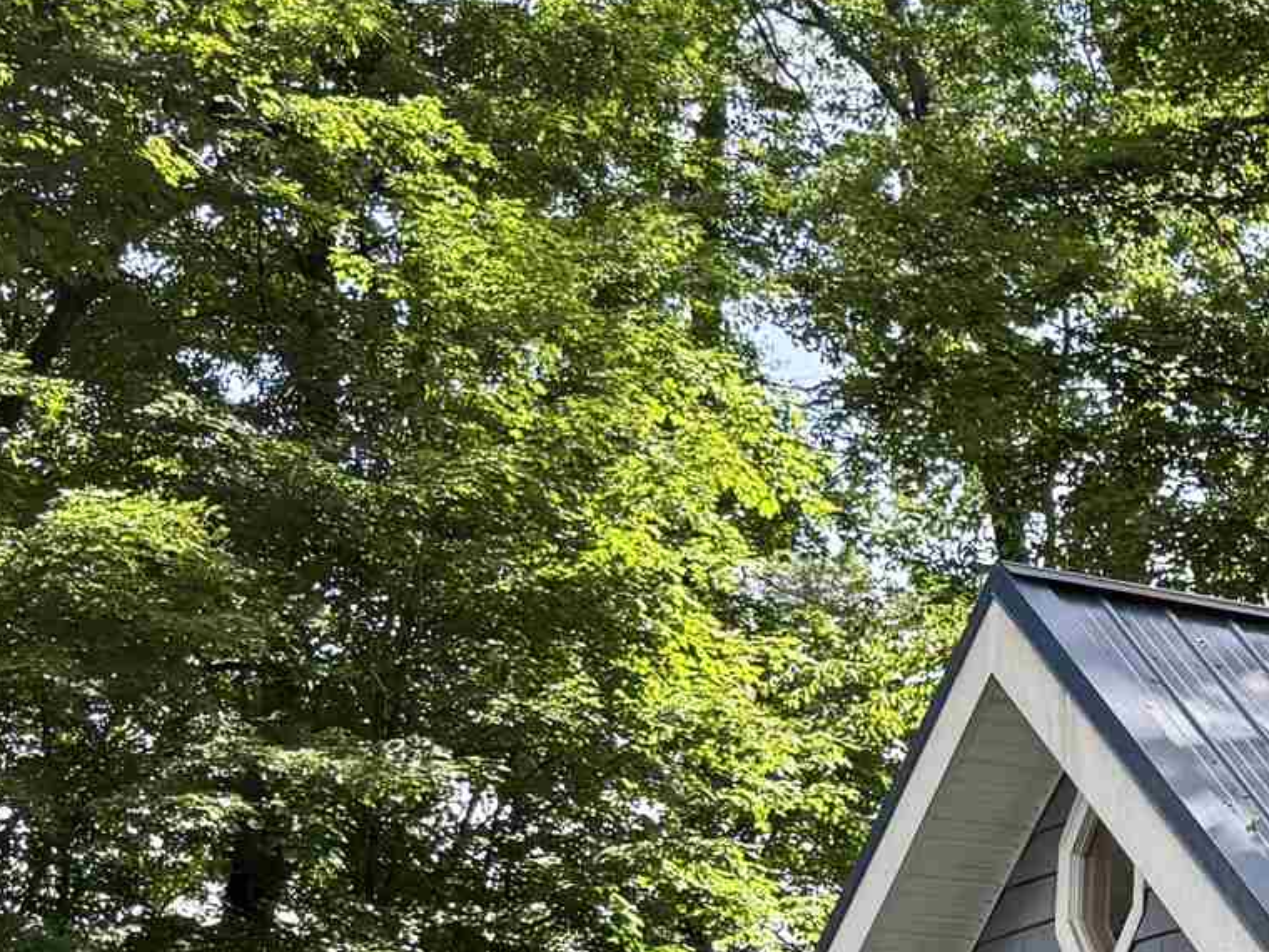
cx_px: 1833
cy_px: 1101
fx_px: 3556
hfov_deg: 18.3
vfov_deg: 14.8
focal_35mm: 97
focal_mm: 6.76
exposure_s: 1/728
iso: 100
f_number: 1.78
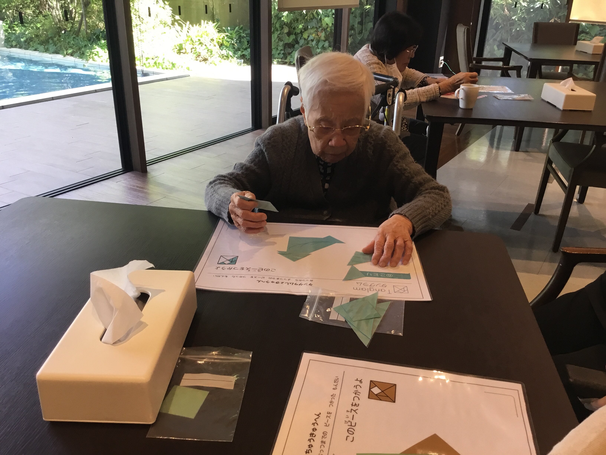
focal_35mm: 31
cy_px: 228
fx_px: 543
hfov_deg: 58.4
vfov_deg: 45.4
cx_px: 303
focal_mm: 3.3
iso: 25
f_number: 2.4
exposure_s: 1/40
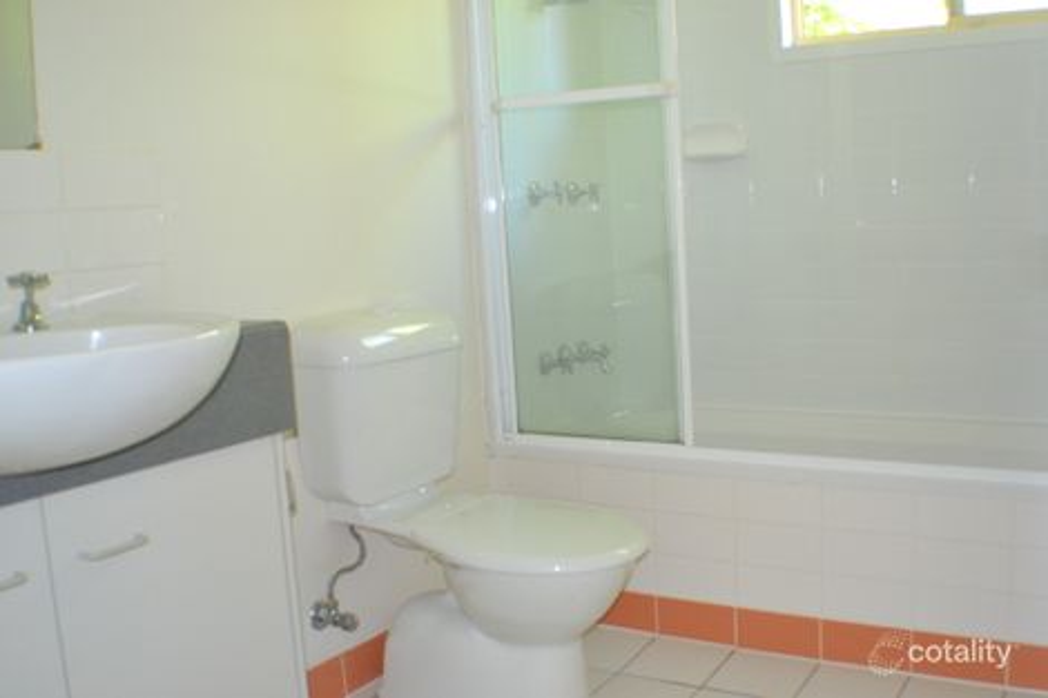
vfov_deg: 29.8
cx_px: 524
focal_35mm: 45
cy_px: 349
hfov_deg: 43.6
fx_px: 1309
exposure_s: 1/60
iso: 1800
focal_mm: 30
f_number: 4.5
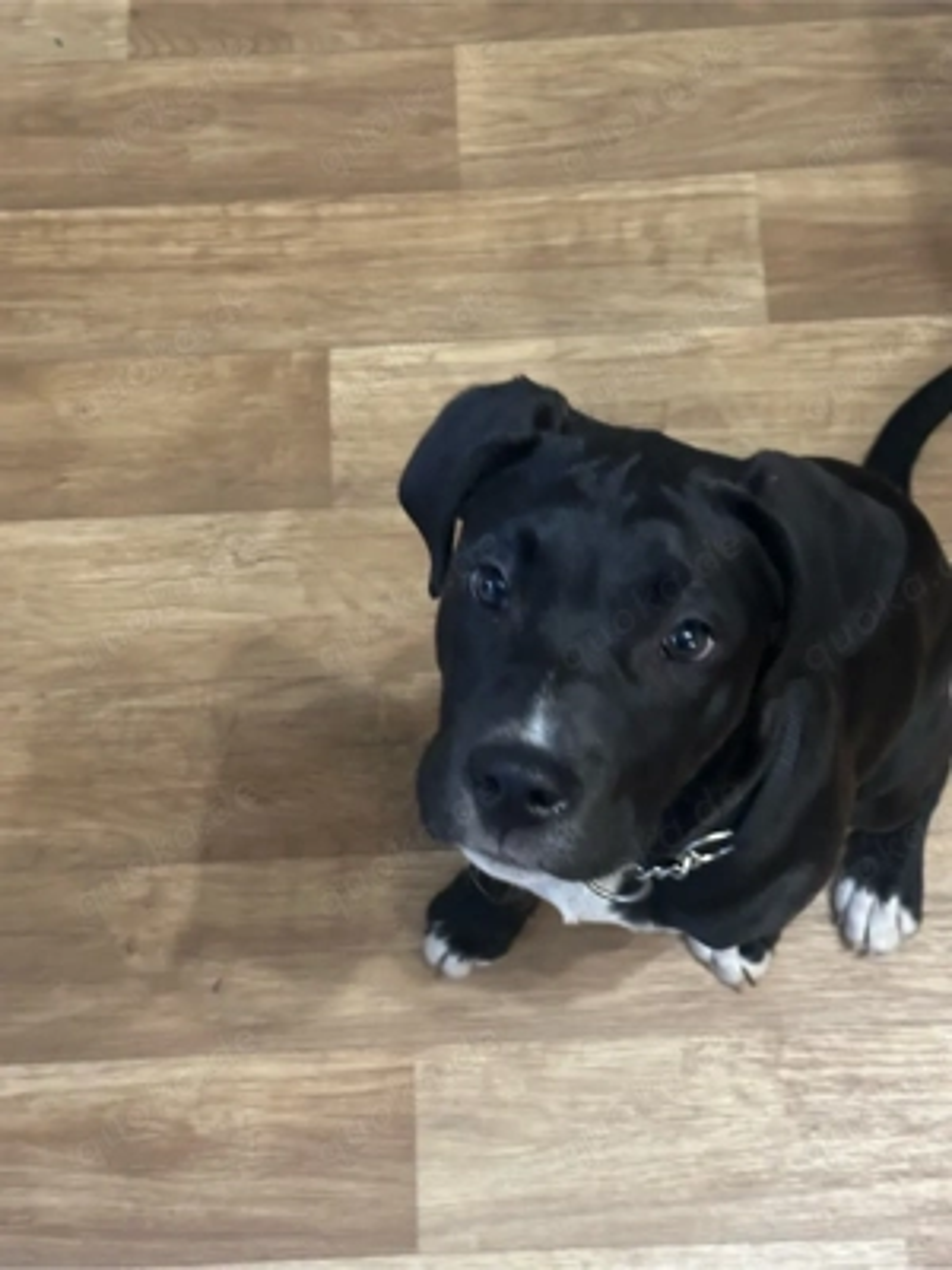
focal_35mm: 48
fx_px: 1760
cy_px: 635
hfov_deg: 30.3
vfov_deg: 39.7
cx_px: 476
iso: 500
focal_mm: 6.86
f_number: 1.78
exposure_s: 1/25
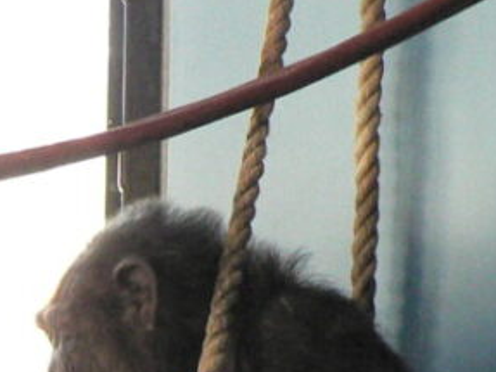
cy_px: 689
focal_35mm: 360
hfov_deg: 5.4
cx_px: -449
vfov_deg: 4.1
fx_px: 5156
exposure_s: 1/50
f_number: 3.2
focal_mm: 14.3
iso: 400
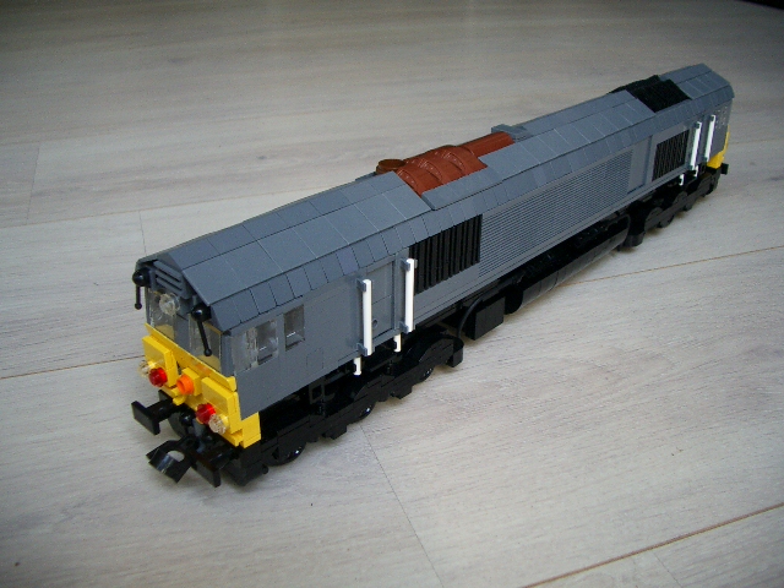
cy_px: 294
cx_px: 392
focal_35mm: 35
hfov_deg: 52.6
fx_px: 793
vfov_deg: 40.7
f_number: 2.6
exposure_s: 1/50
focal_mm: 5.8
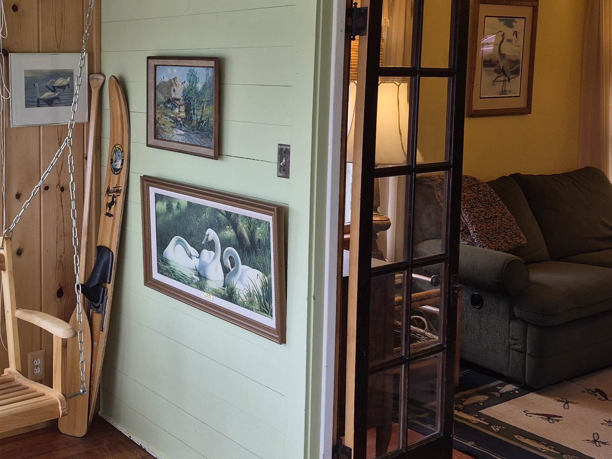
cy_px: 159
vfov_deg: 32.0
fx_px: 796
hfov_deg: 40.5
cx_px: 130
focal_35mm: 45
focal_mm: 5.4
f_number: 1.8
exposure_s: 1/120
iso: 64
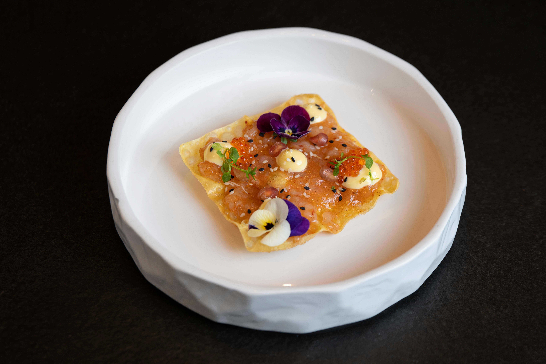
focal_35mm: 81
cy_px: 181
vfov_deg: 16.9
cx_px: 295
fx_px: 1228
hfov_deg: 25.1
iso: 400
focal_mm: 70
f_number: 4
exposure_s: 1/100
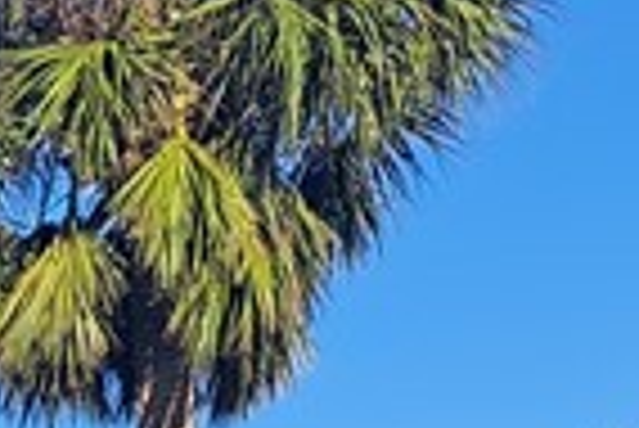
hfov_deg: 8.4
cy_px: 1320
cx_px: -1624
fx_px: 3198
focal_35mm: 180
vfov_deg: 6.8
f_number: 1.8
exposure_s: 1/1508
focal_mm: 5.23
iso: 50
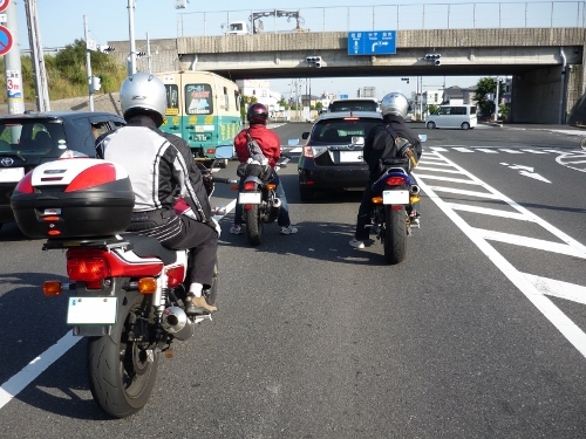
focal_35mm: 33
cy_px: 220
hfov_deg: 55.4
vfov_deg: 42.9
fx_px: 559
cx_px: 293
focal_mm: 5.5
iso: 100
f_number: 2.8
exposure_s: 1/640
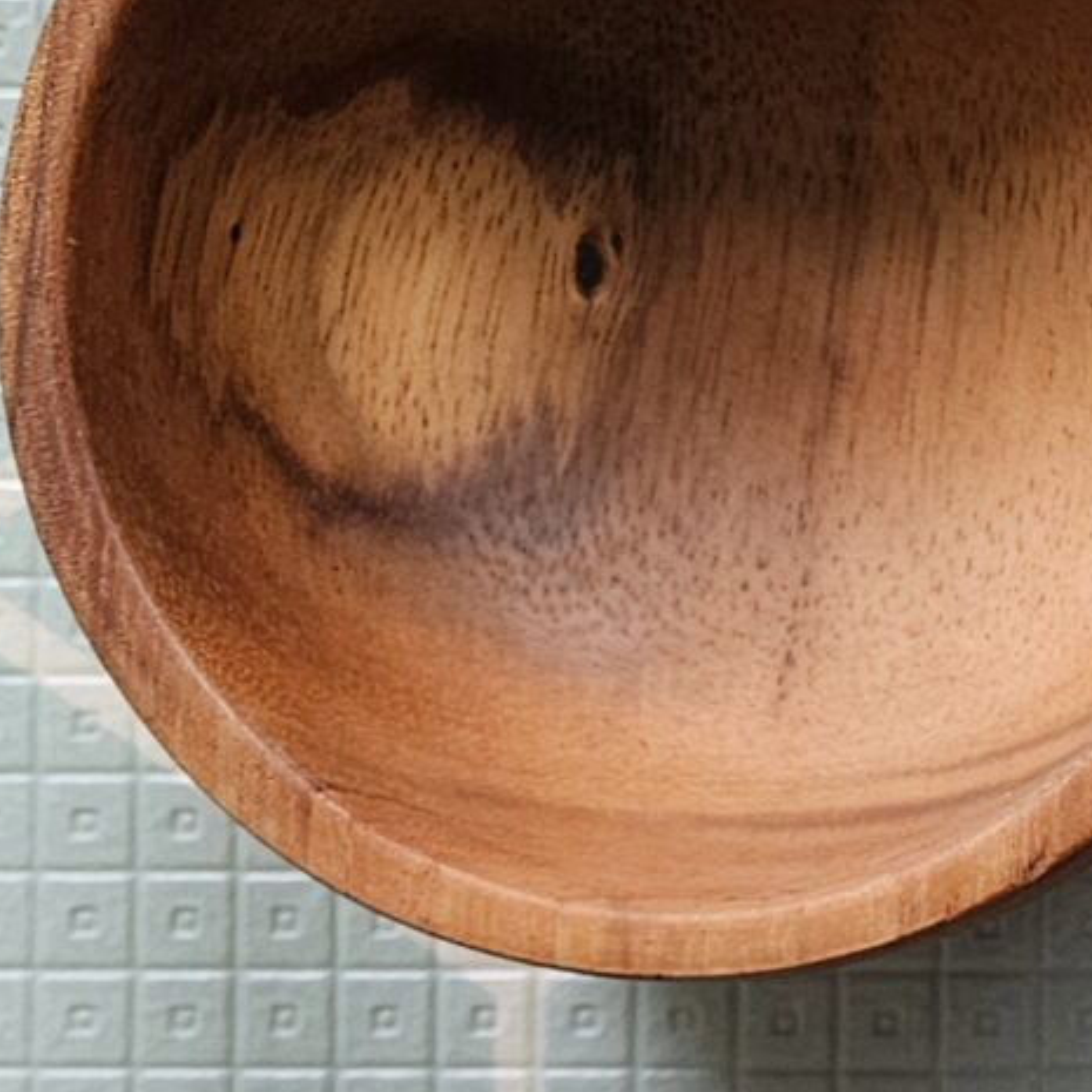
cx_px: 1916
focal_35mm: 112
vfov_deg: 15.4
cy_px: 949
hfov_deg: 14.0
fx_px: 3997
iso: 200
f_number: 1.8
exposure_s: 1/100
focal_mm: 5.4
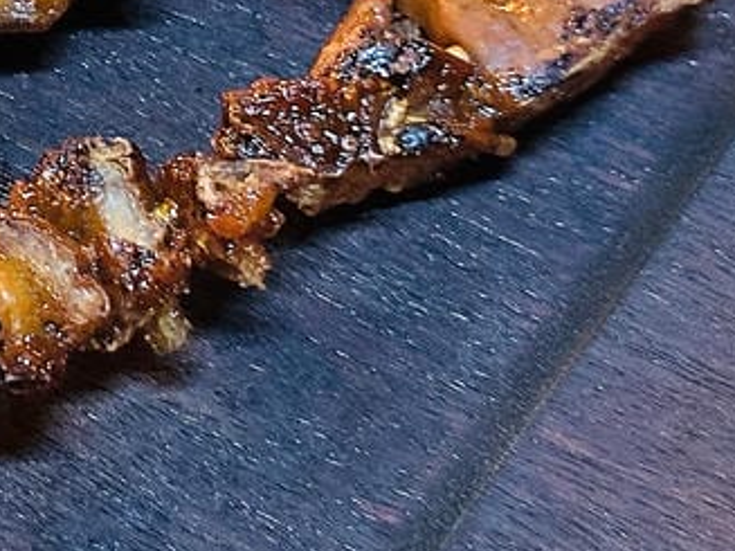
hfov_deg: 10.6
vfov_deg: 8.3
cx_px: -562
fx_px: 3736
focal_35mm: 176
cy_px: -182
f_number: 1.78
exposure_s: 1/30
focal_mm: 6.86
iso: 400
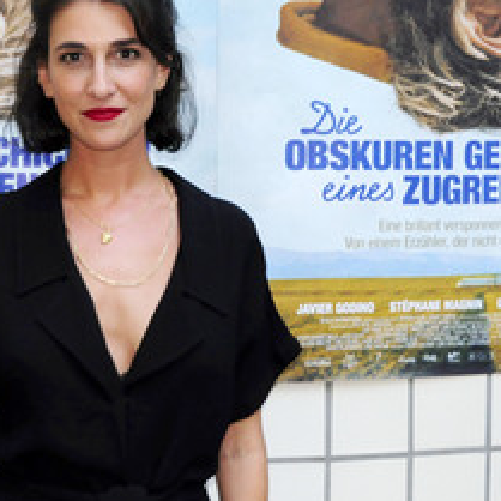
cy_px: 204
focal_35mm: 66
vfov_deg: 26.1
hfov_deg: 25.7
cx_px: 103
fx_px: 1081
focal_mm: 24
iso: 1000
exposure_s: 1/100
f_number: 4.5
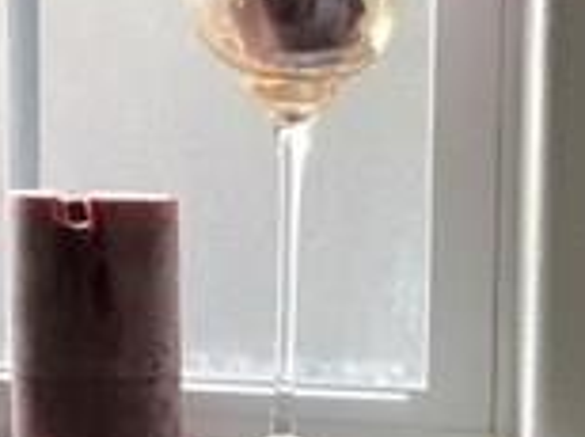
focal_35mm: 193
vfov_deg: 7.2
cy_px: 1102
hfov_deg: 10.0
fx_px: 3257
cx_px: 786
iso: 32
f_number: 2.2
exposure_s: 1/30
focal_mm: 4.15
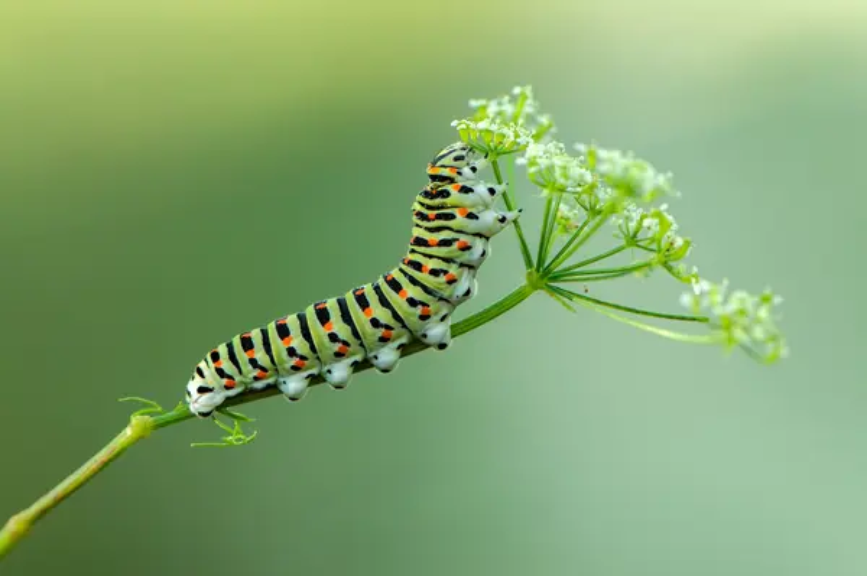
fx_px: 3790
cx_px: 434
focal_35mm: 158
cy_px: 288
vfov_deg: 8.7
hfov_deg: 13.1
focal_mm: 105
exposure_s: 1/160
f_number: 6.3
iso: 200
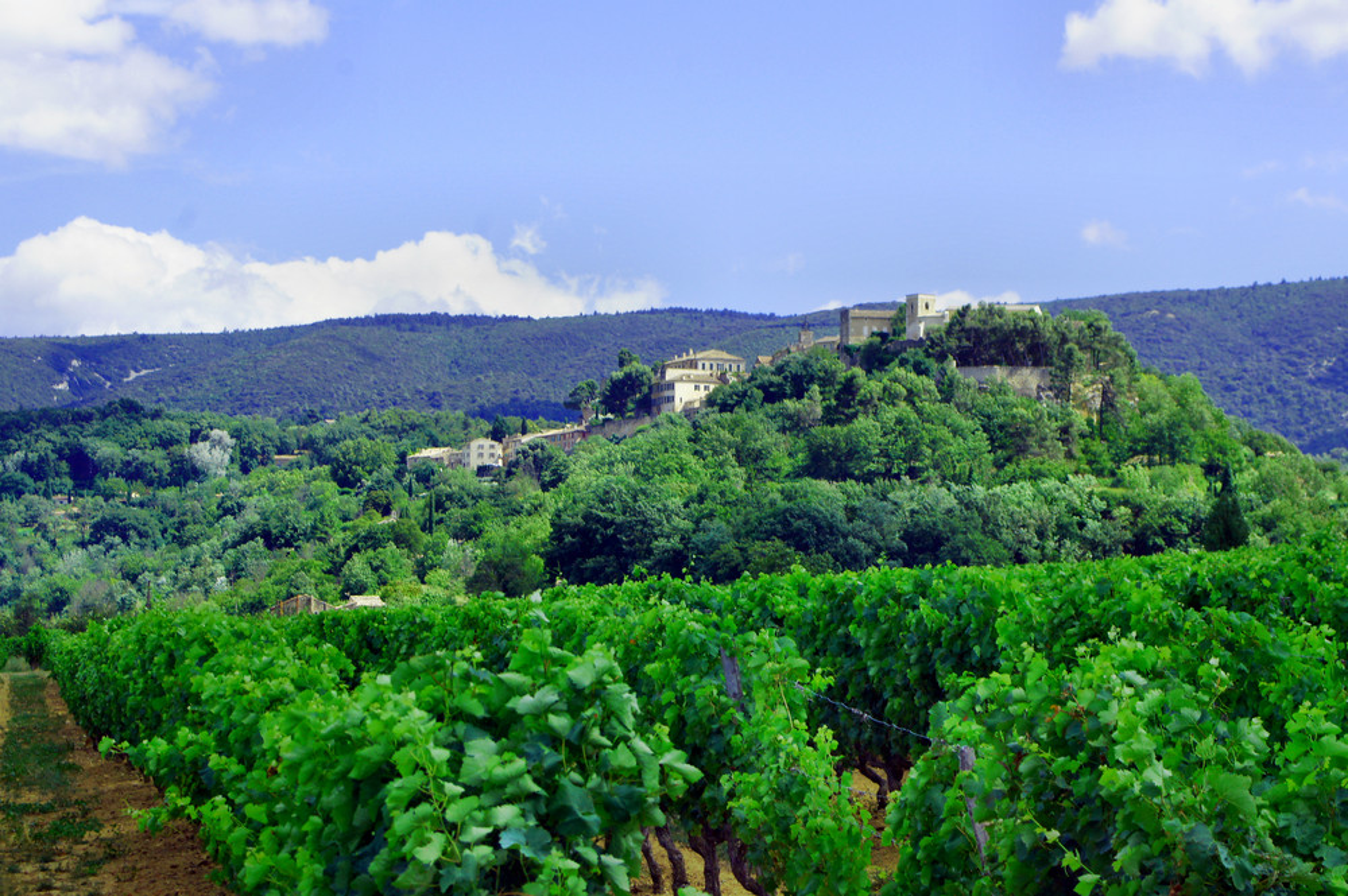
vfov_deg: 11.4
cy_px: 448
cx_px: 674
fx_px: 4490
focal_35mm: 120
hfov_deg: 17.1
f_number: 11
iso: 200
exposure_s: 1/200
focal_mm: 80
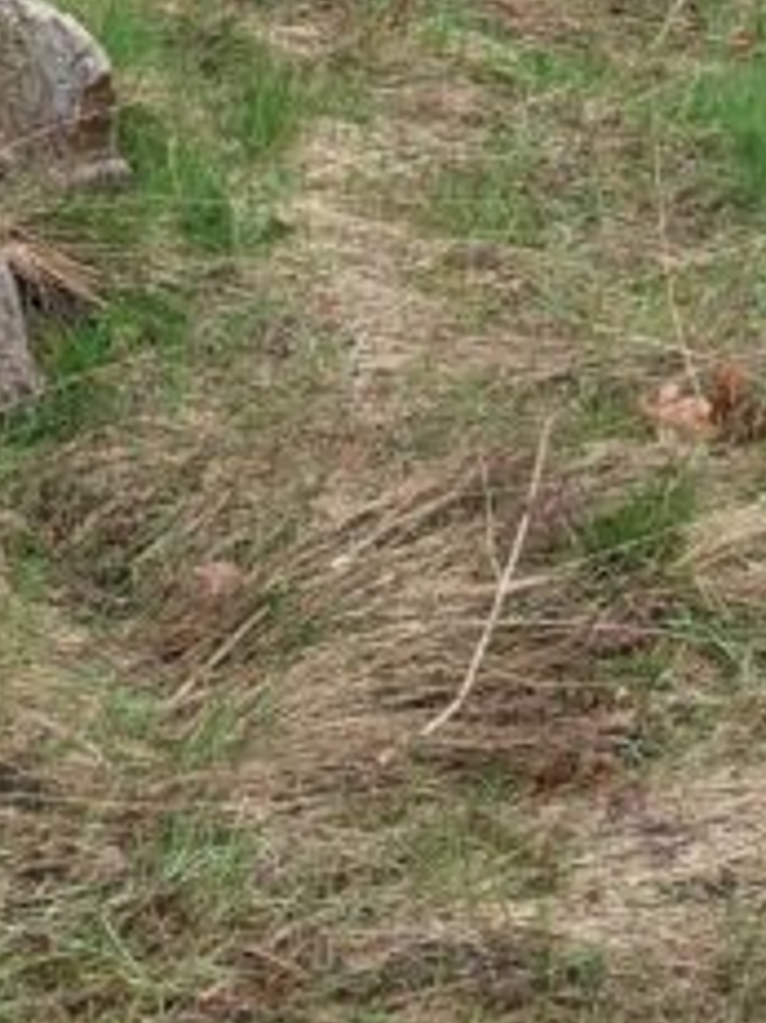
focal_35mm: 133
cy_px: -536
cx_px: 908
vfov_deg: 13.9
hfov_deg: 10.9
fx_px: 3928
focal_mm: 4.6
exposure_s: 1/50
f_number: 1.8
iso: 40
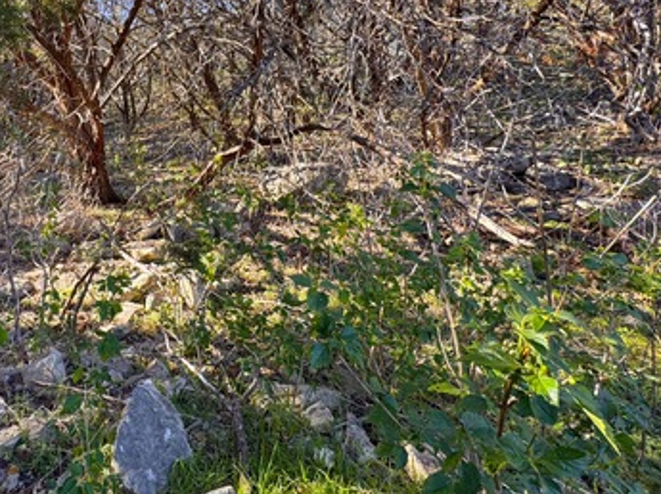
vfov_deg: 51.2
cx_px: 165
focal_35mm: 26
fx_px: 496
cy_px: 136
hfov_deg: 63.4
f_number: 2.2
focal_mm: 2.22
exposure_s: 1/171
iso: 40
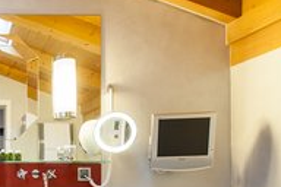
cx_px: -28
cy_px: 179
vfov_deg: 35.0
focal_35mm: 35
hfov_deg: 42.7
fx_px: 273
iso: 200
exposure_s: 1.6
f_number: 8
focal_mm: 14
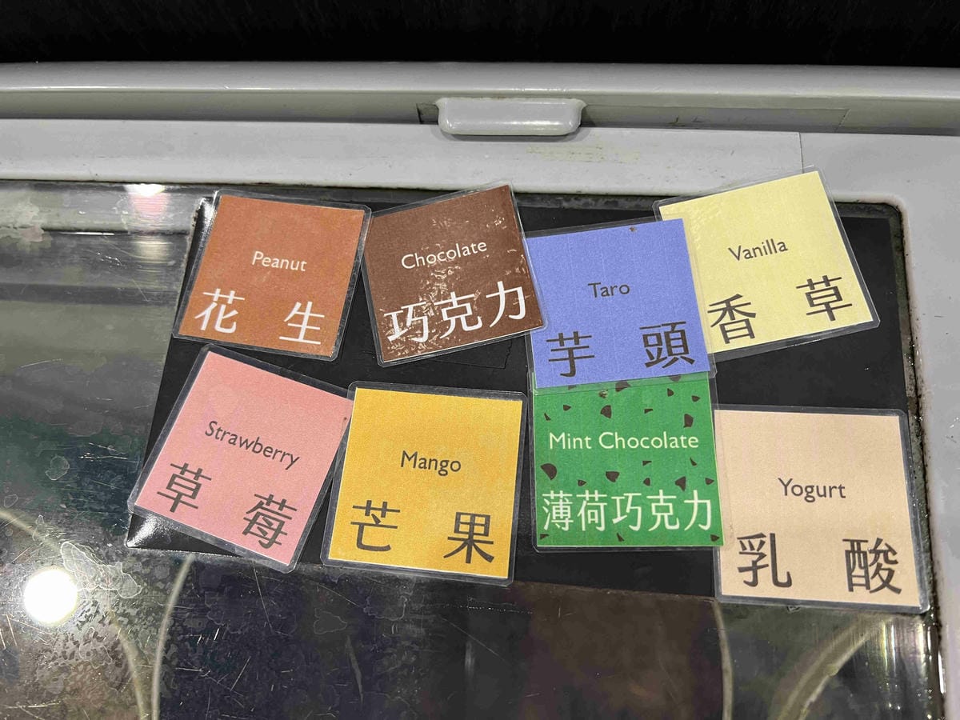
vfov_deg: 53.1
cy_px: 360
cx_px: 480
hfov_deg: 67.3
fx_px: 721
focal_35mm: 26
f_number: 1.5
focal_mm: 5.7
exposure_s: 1/60
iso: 160
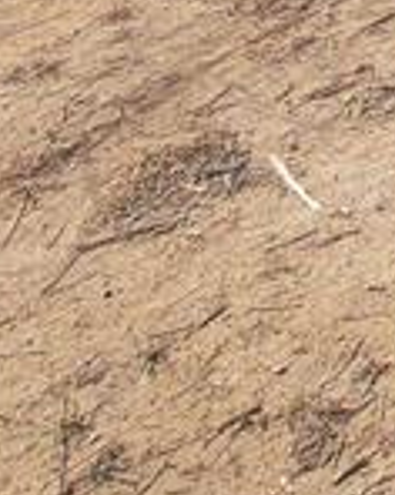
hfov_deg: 11.9
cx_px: 1088
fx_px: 1289
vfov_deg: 14.8
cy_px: -659
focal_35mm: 88
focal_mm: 2.2
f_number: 2.2
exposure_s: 1/2500
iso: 50
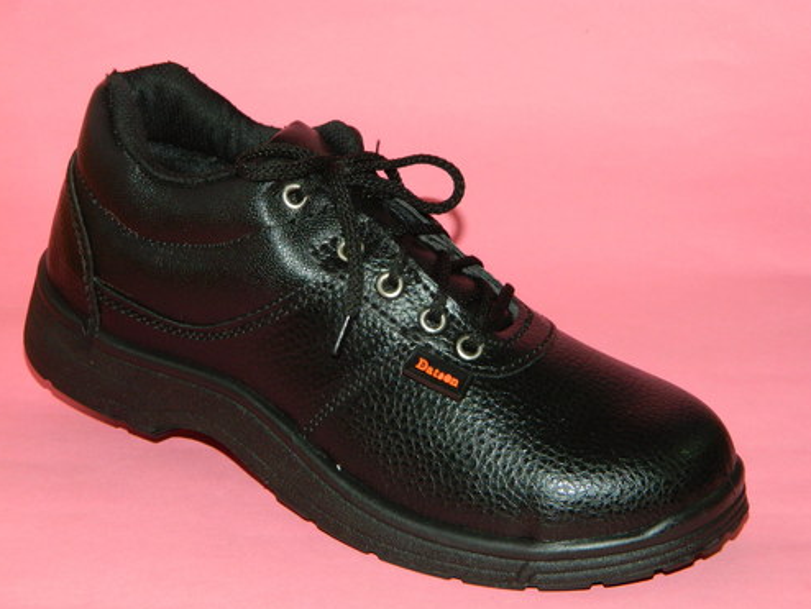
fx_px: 1992
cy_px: 306
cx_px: 406
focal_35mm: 85
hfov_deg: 23.0
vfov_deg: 17.4
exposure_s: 1/50
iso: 200
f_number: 4.2
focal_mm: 15.1
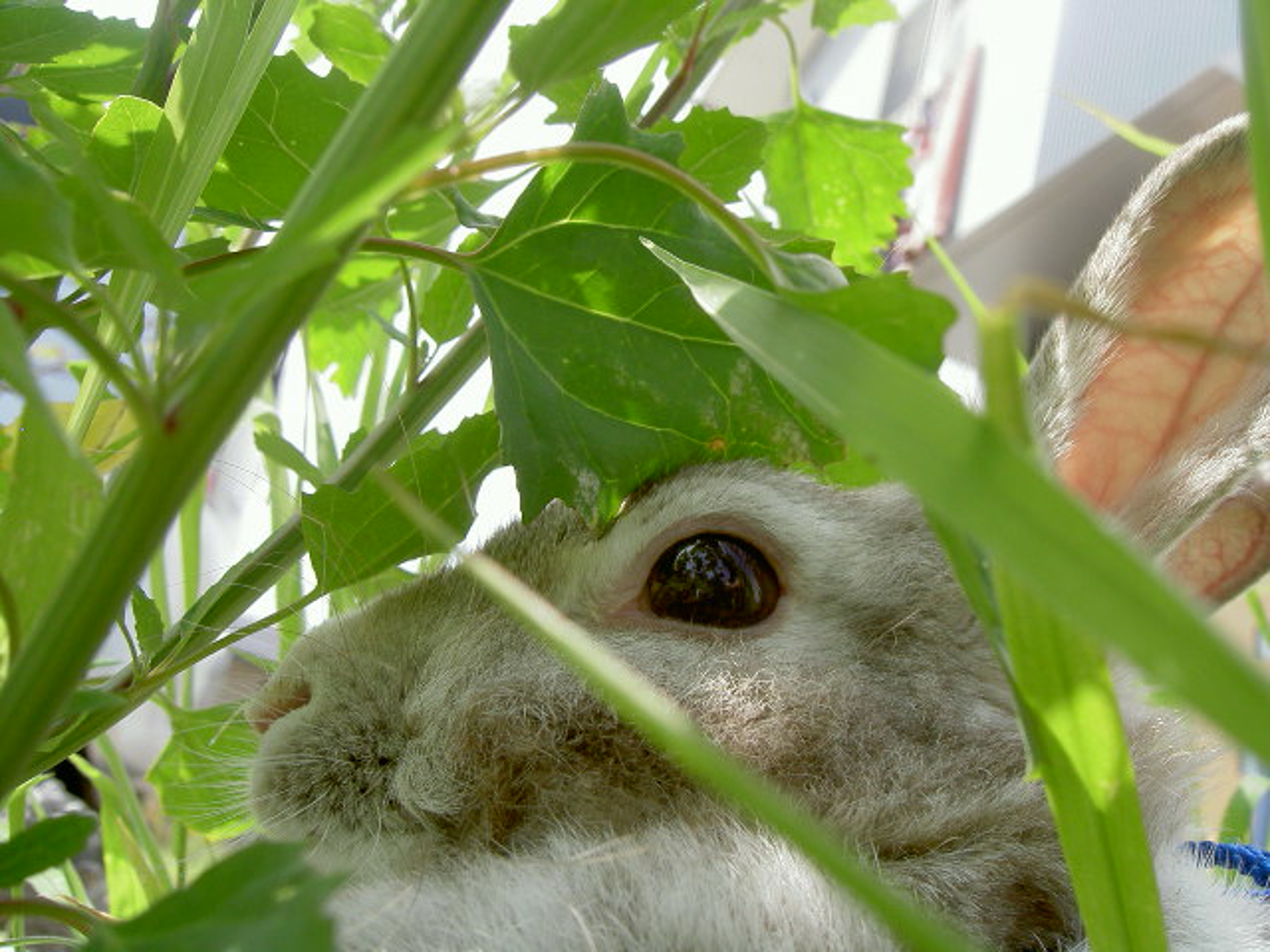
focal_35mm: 39
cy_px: 476
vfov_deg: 36.8
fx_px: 1431
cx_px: 635
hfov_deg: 47.9
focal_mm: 8
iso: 100
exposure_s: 1/312
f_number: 4.7
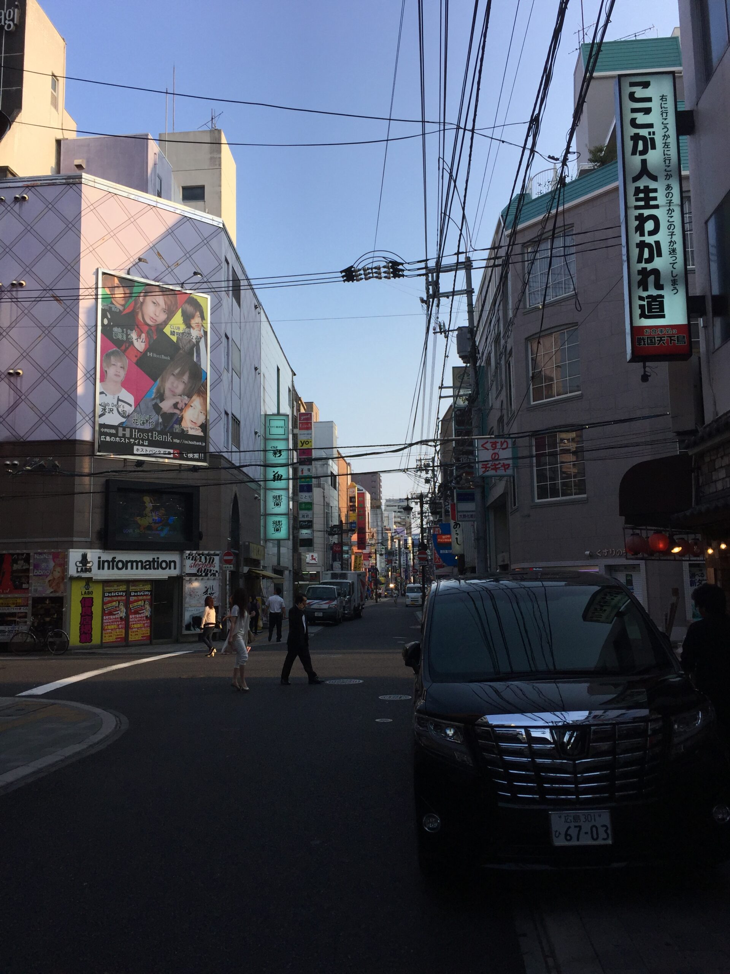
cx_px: 365
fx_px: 815
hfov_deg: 48.2
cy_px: 487
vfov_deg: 61.7
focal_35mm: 29
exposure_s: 1/1163
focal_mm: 4.15
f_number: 2.2
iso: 32
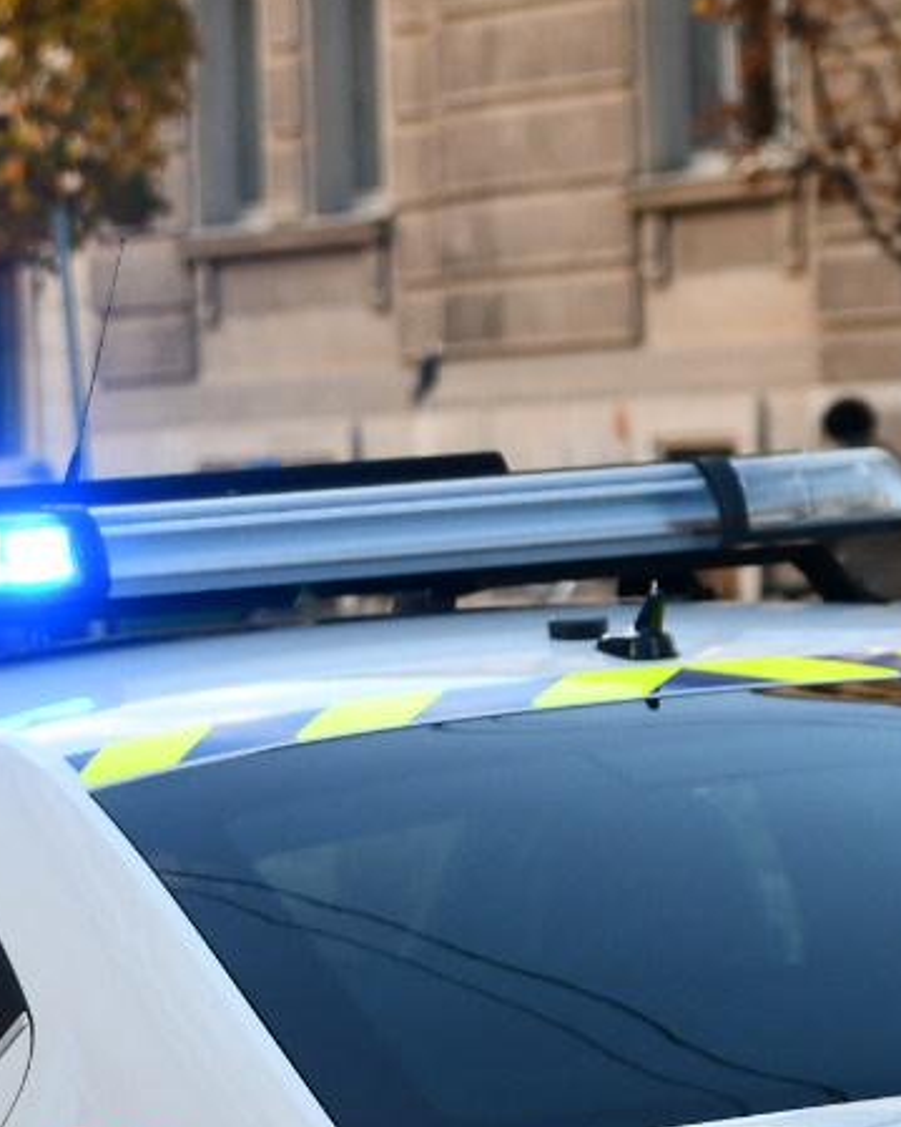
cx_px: 186
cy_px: 1260
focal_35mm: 254
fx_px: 8469
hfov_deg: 6.1
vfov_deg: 7.6
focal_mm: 50
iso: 400
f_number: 4
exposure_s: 1/250
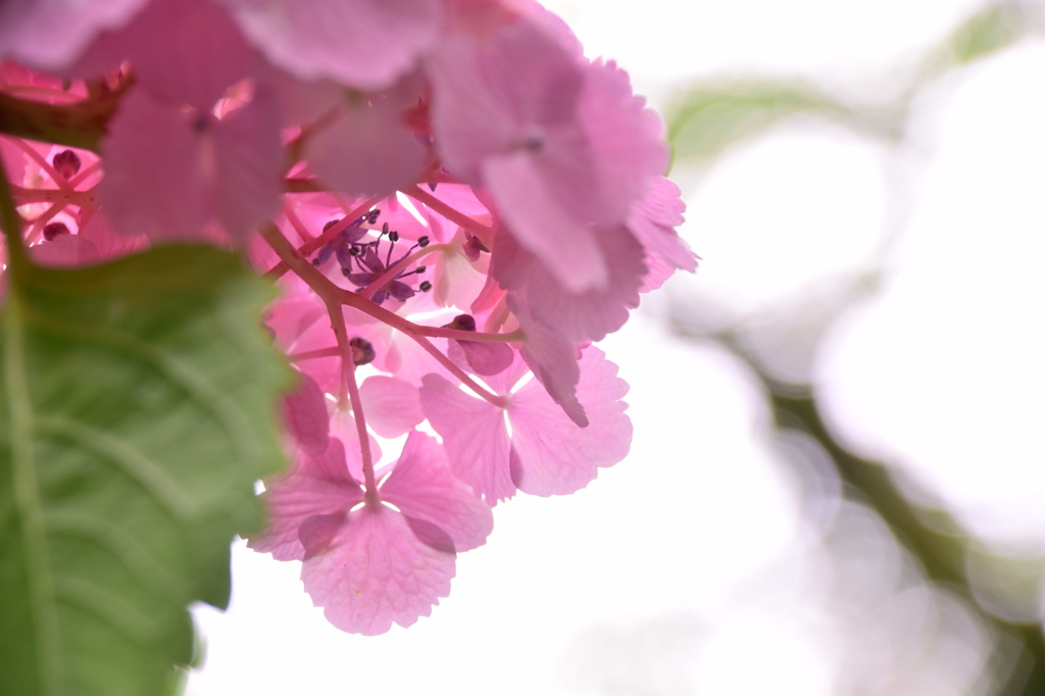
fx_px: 4788
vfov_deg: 8.3
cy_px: 348
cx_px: 522
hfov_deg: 12.5
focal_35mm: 165
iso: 200
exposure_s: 1/30
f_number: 5.6
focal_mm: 110
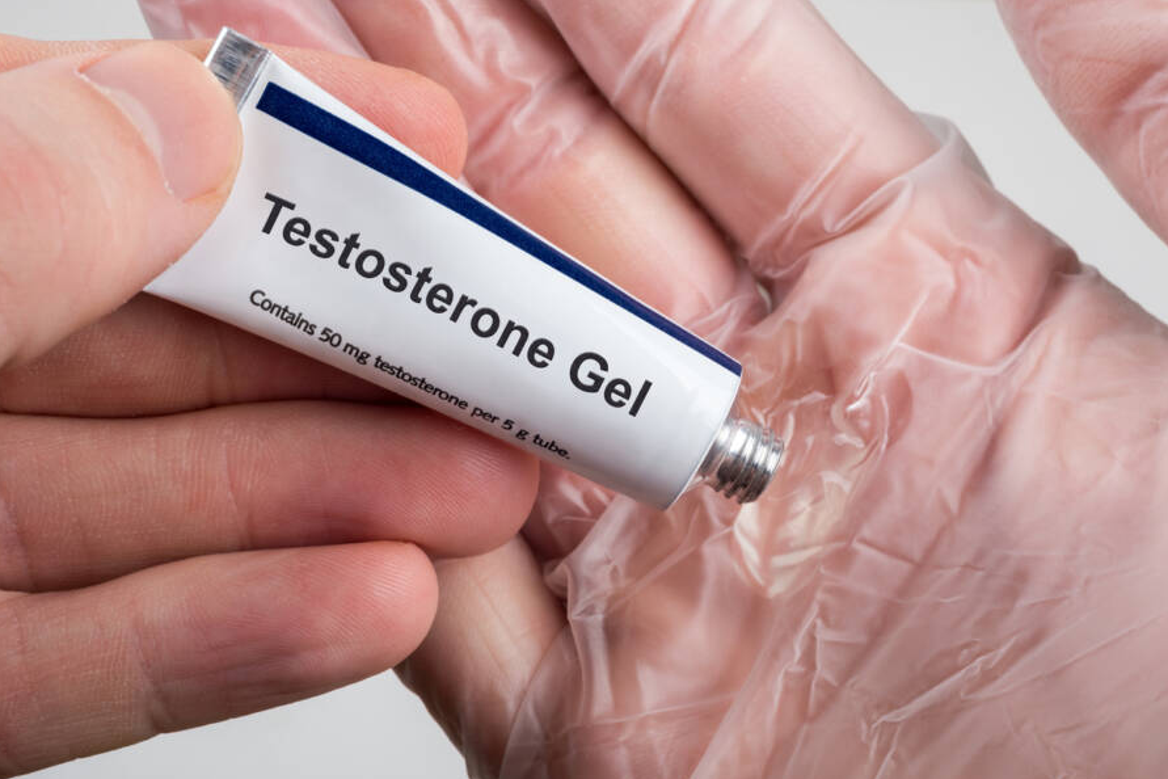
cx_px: 582
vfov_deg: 26.5
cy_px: 395
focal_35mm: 51
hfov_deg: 38.9
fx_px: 1655
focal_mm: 50
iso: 100
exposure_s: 1/50
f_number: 16
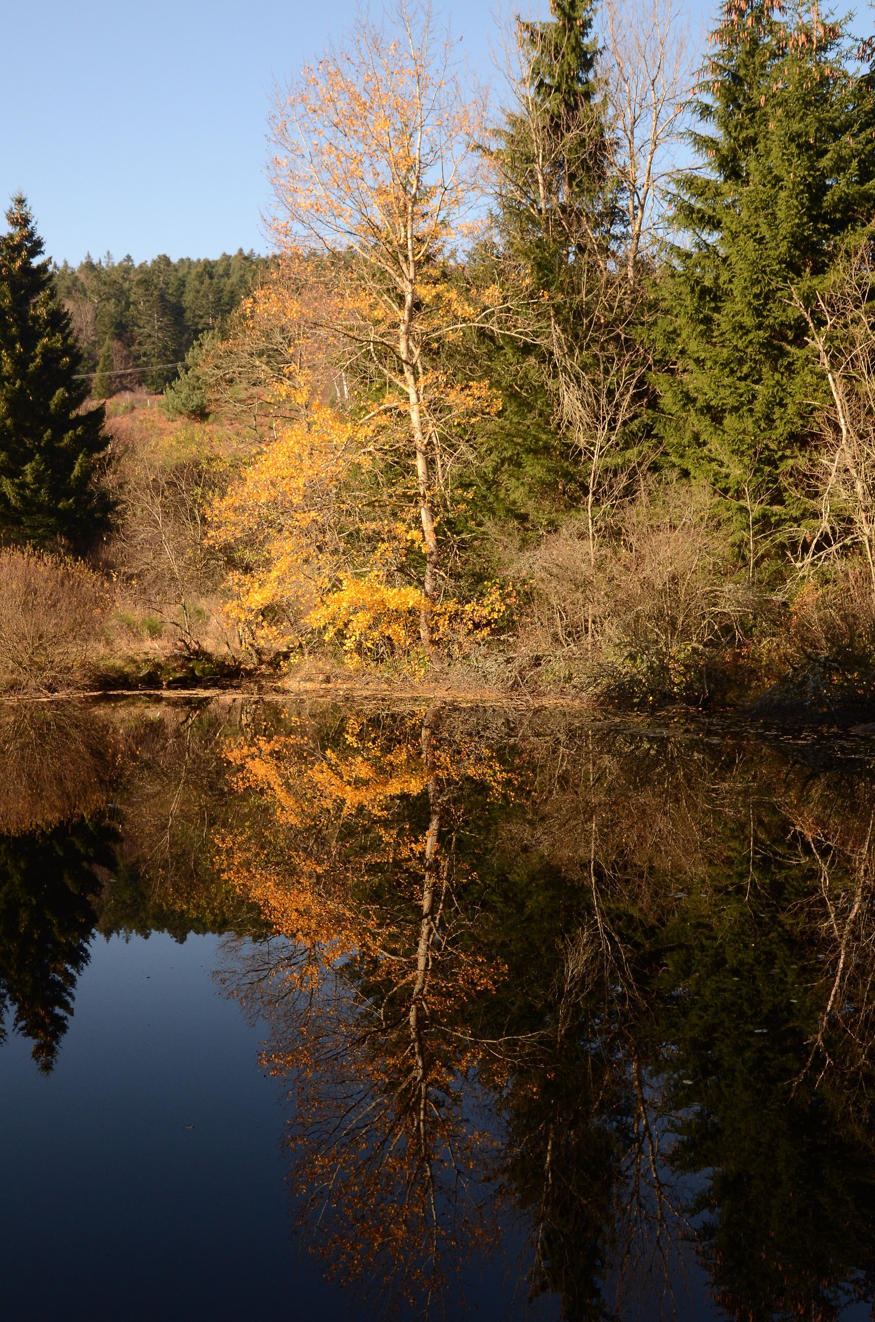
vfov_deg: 51.4
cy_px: 661
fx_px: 1374
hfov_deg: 35.3
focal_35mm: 38
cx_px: 438
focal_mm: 25
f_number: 10
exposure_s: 1/320
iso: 500
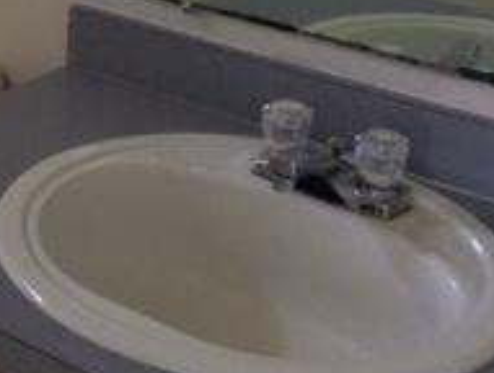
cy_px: -75
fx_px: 1387
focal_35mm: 97
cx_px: -103
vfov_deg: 14.8
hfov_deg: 19.0
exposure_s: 1/30
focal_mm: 4.15
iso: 125
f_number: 2.2
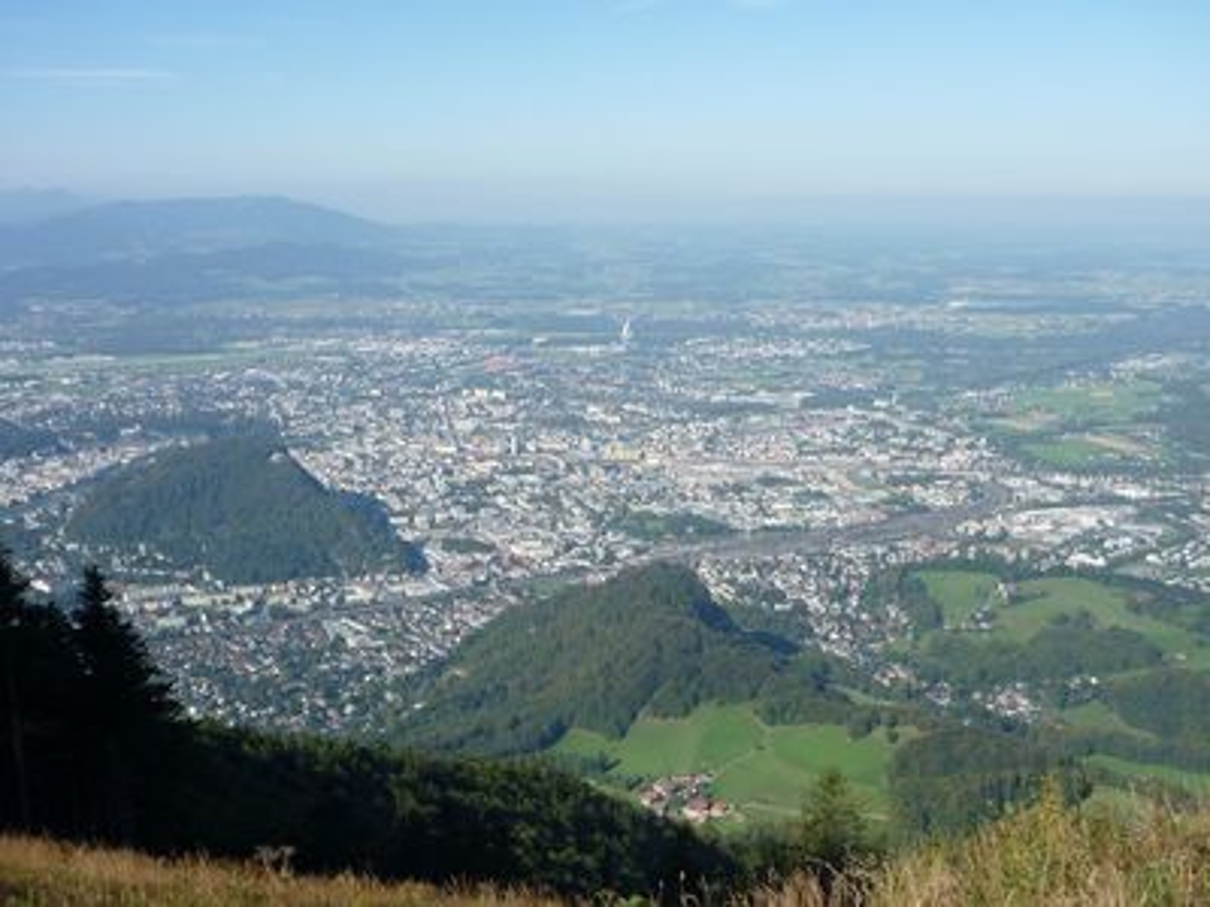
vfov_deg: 32.9
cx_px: 605
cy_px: 454
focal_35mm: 44
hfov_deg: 42.9
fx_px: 1538
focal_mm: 7.8
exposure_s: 1/400
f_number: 4.3
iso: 80
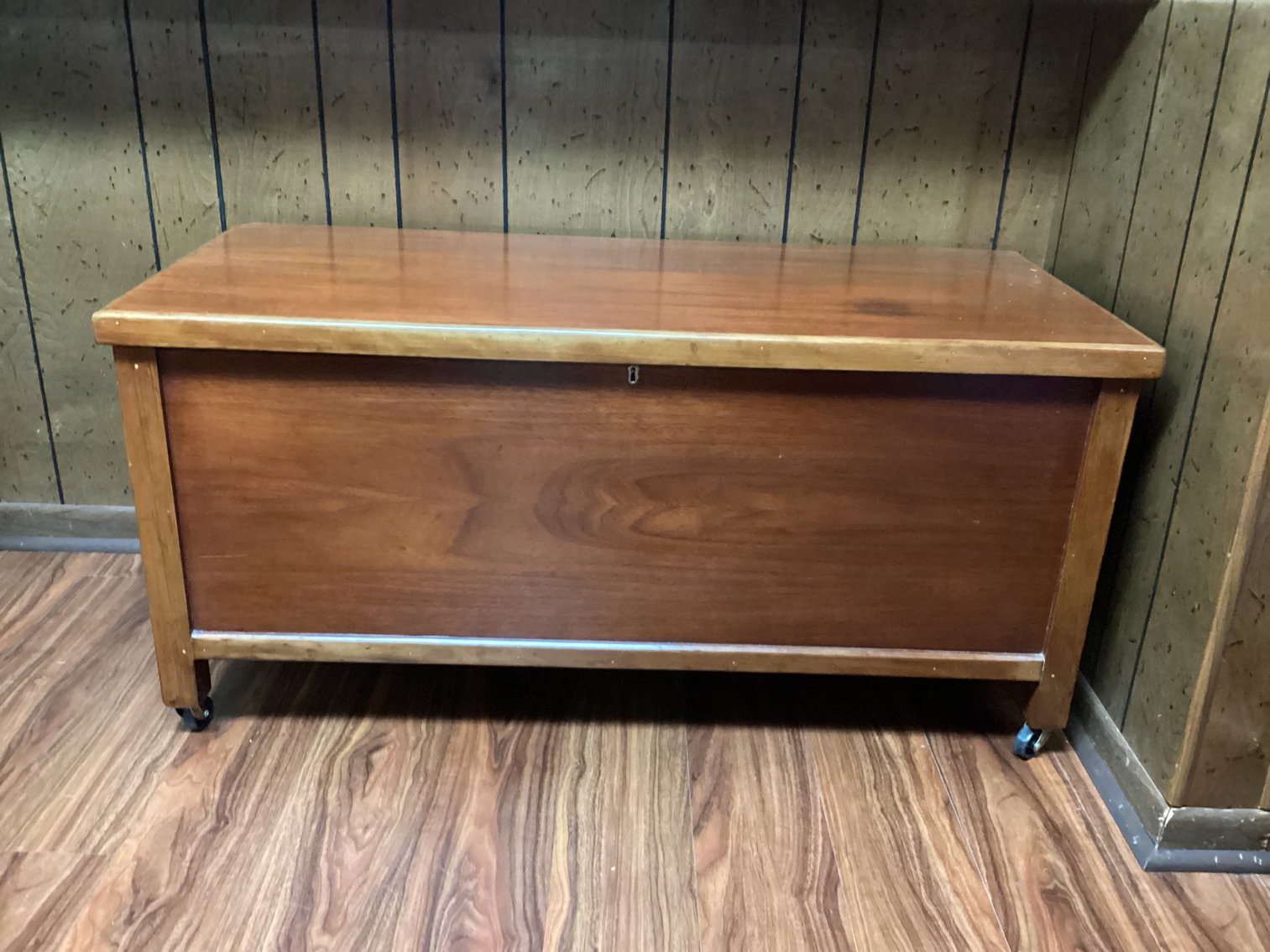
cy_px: 476
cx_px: 635
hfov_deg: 58.3
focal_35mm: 31
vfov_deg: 45.4
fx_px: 1137
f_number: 2.4
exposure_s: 1/20
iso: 640
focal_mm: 3.3
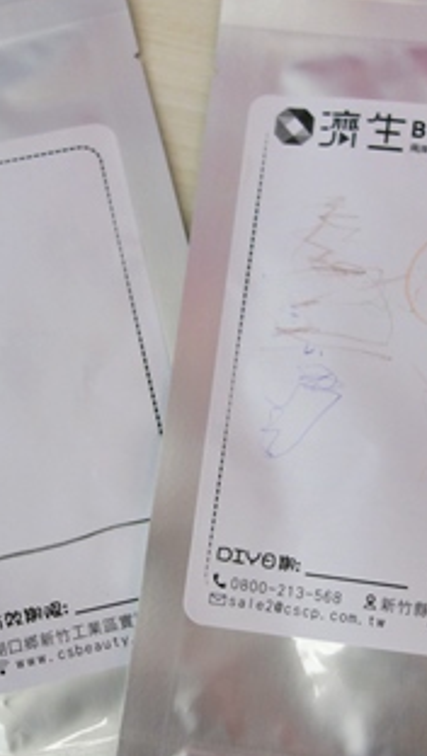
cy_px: 425
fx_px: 1225
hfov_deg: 19.8
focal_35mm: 61
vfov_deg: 34.3
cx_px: 199
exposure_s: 1/125
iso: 320
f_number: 1.8
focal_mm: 10.4
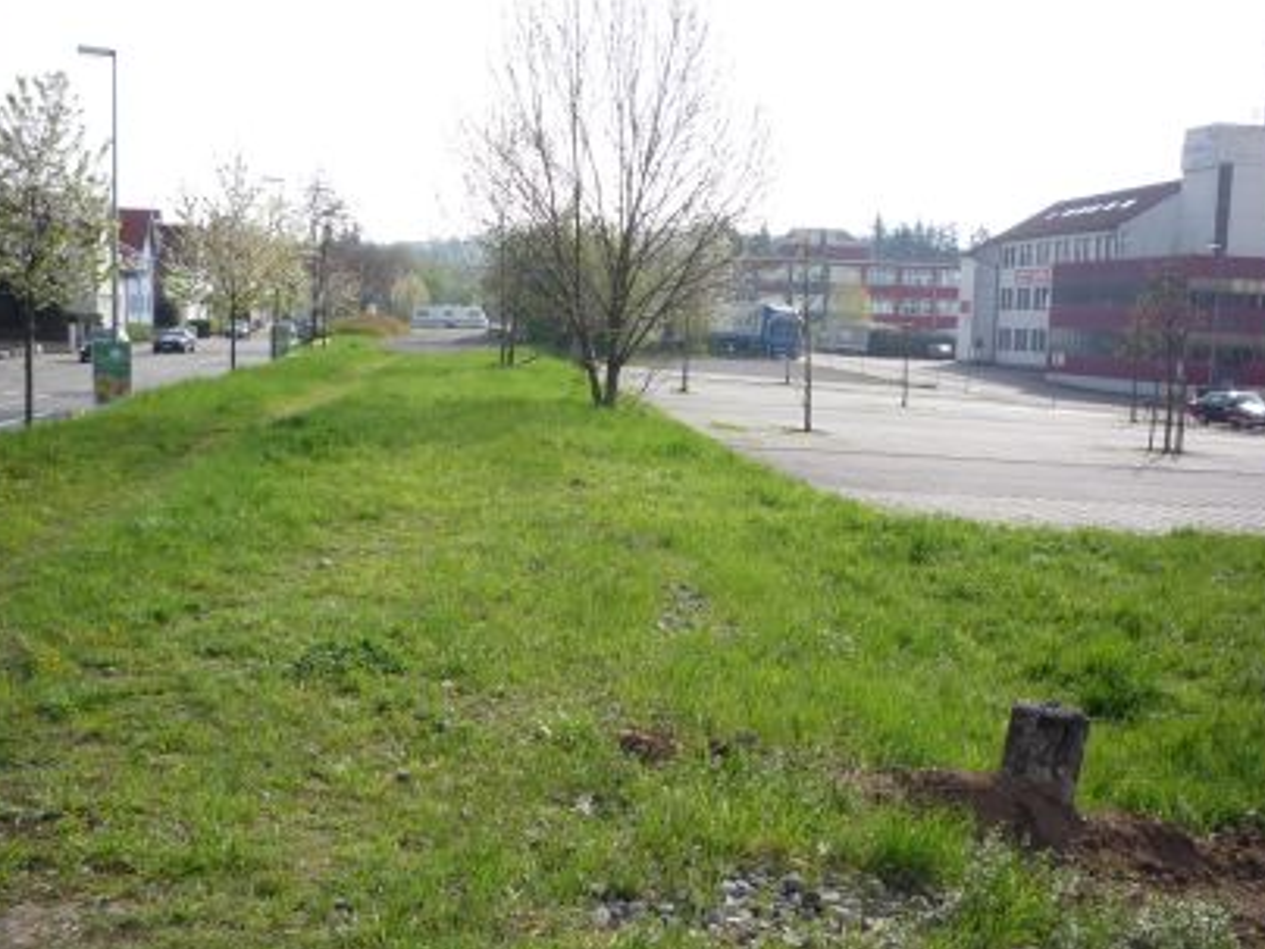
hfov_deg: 48.9
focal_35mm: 38
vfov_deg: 37.7
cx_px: 560
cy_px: 482
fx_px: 1389
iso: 100
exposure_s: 1/400
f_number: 4
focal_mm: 5.2
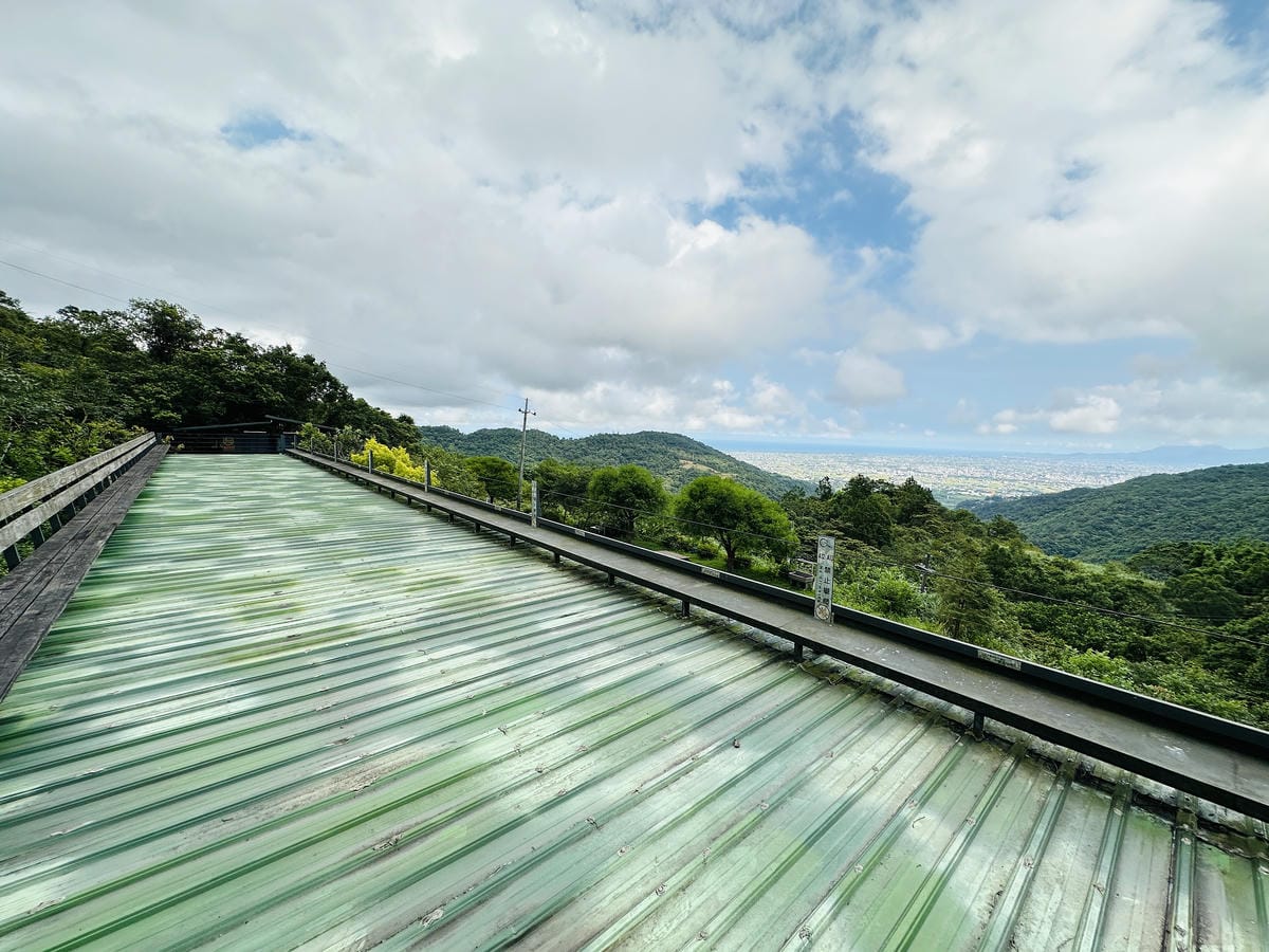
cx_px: 634
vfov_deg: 85.7
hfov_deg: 102.1
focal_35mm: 14
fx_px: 513
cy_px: 476
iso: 50
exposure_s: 1/1289
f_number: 2.2
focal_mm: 2.22
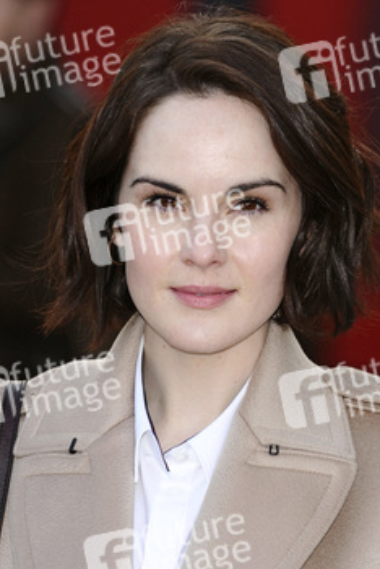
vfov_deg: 6.0
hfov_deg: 4.0
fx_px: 5420
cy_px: 309
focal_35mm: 343
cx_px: 215
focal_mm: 200
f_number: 4.5
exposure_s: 1/250
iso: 200
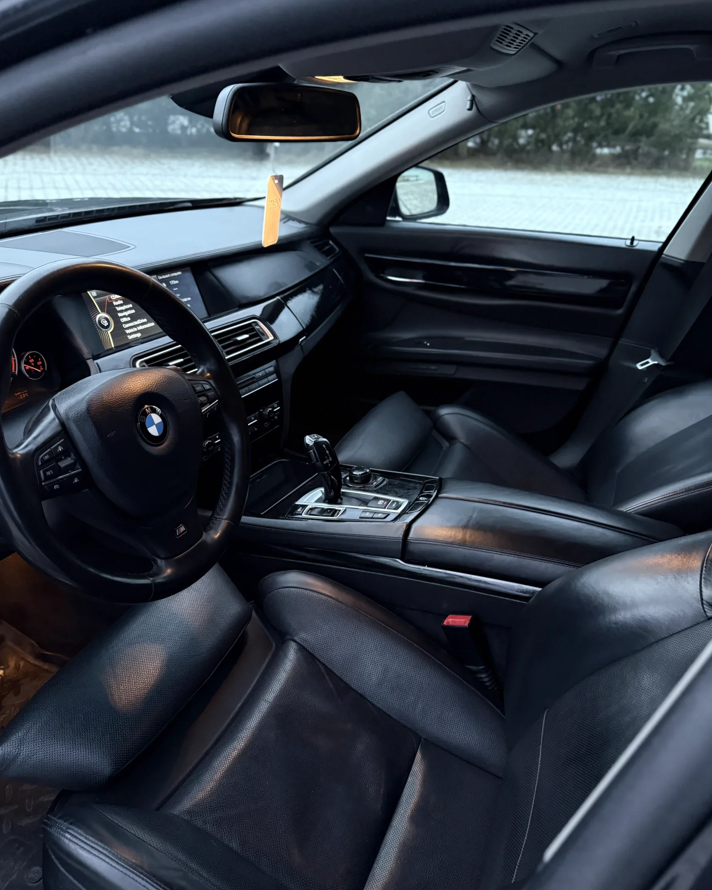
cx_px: 364
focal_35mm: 26
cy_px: 480
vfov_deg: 65.9
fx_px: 685
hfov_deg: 54.9
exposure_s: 1/60
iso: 800
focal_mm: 6.76
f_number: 1.78
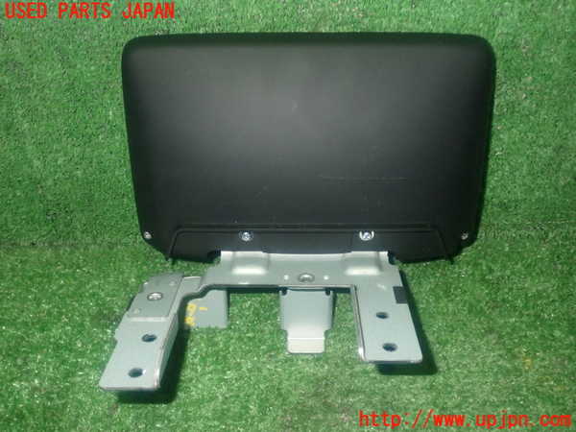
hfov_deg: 51.4
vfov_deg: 39.7
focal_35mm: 36
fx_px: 599
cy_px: 216
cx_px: 288
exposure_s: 1/40
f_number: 7.1
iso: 800
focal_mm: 6.37
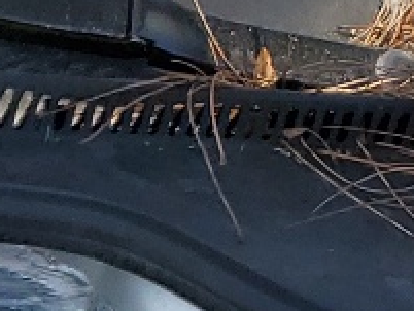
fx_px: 2477
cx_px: -853
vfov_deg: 6.3
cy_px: 1081
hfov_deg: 8.1
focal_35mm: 207
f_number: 1.5
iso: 50
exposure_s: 1/1667
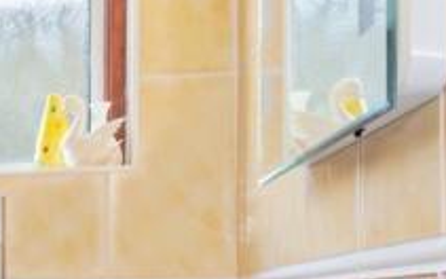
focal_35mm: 79
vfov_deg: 16.0
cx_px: -154
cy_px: 311
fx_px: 960
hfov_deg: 22.9
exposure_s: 1/4
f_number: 8
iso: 200
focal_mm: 16
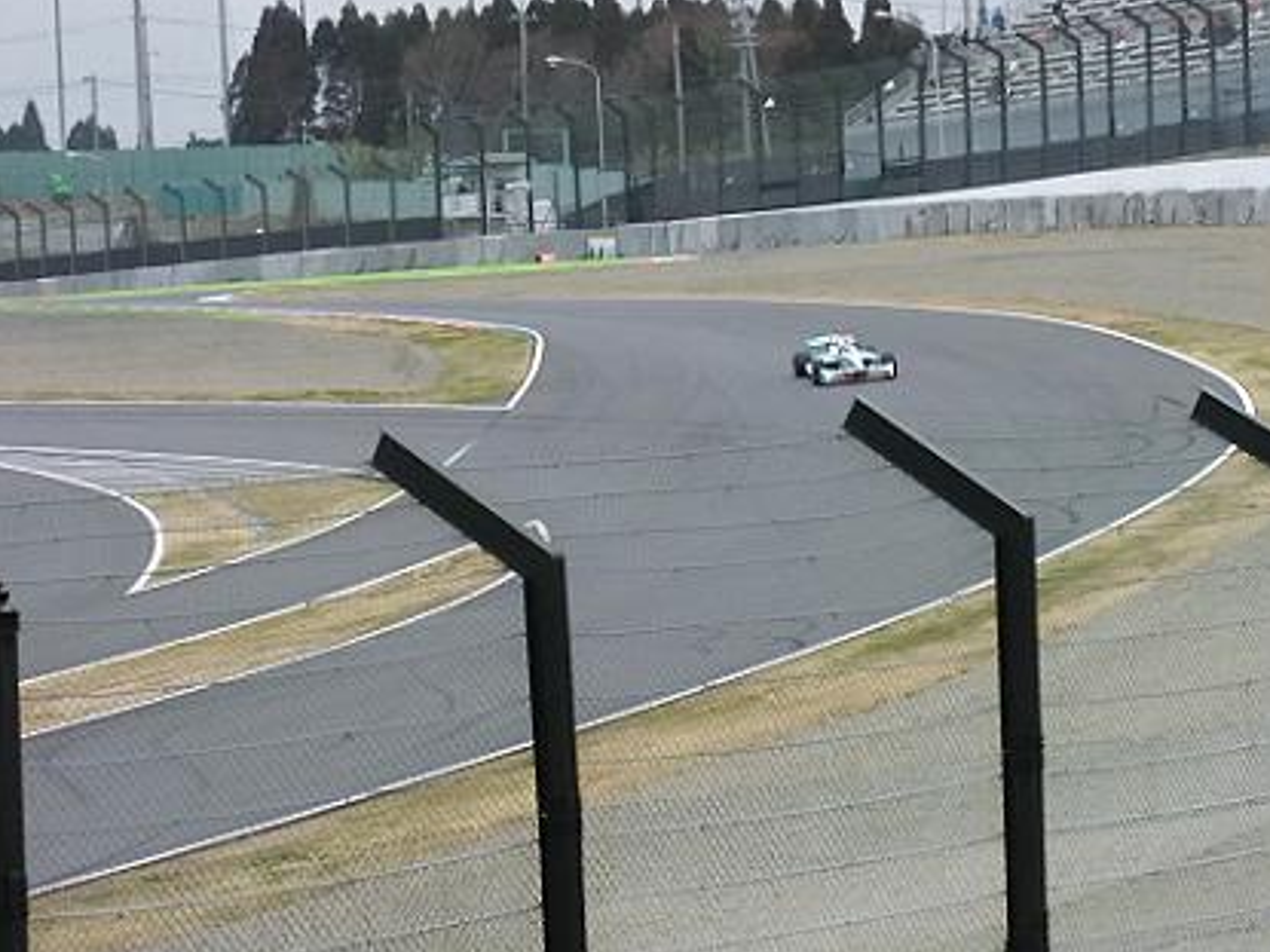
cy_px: 484
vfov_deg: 8.3
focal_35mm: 179
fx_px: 6565
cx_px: 627
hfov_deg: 11.0
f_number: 5.8
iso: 640
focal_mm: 27.1
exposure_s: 1/1000
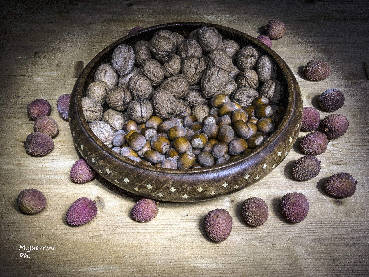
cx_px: 184
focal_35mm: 50
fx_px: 533
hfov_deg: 38.2
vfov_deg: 29.1
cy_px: 138
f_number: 8
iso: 80
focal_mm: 11
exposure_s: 25
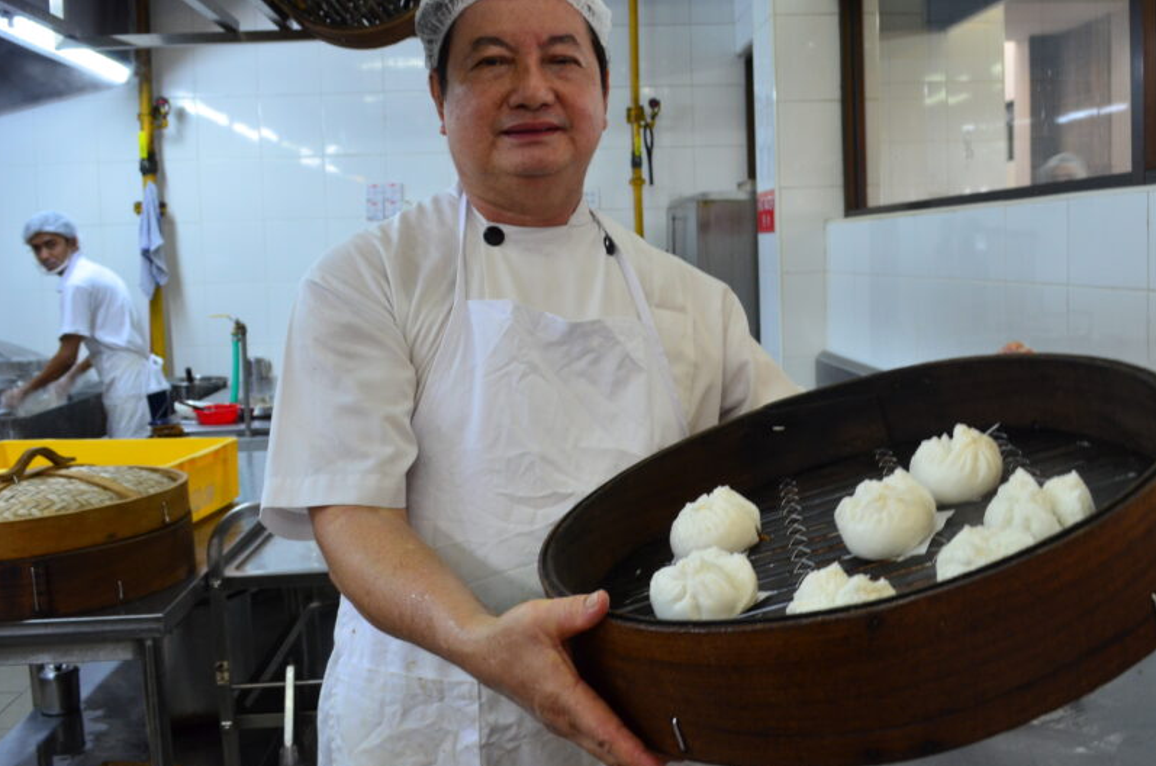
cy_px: 329
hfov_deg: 54.5
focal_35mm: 35
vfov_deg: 37.6
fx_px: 1122
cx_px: 614
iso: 800
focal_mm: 20
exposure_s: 1/20
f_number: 5.6
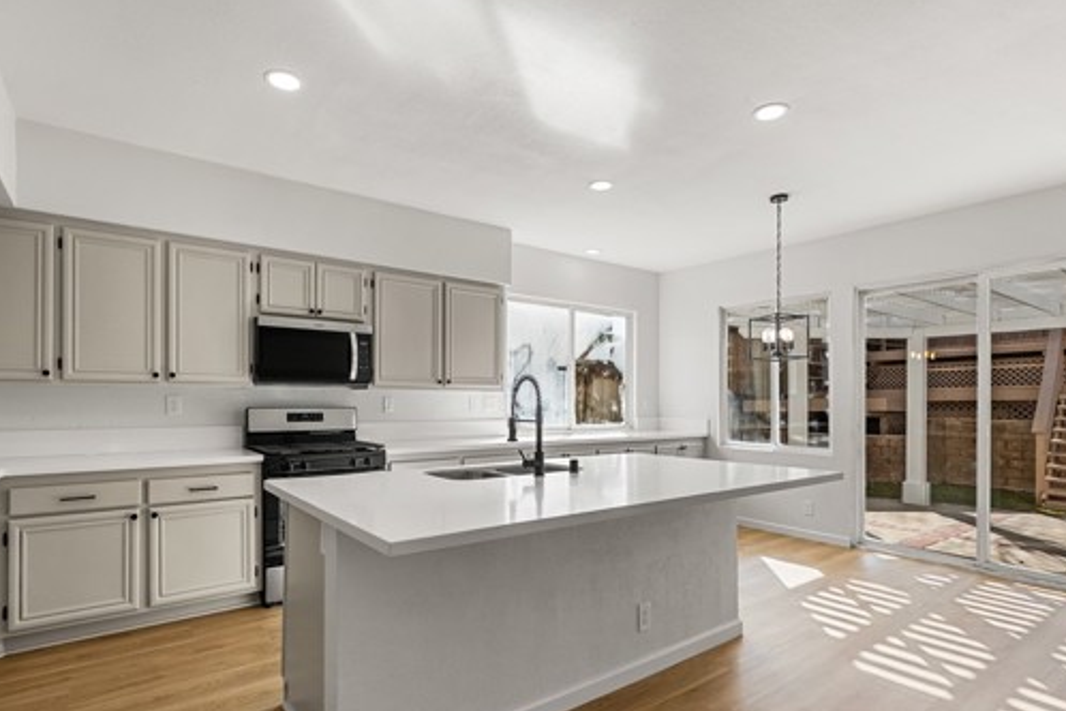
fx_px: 533
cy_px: 397
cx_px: 514
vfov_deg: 67.2
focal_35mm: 18
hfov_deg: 90.0
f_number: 7.1
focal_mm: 14
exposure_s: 1/100
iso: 320
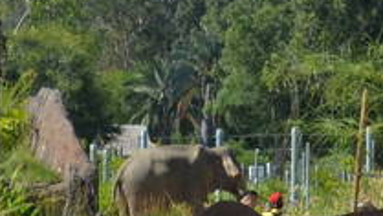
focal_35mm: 216
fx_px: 2196
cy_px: 93
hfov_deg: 10.0
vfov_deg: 5.6
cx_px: 192
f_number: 8
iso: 110
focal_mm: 18
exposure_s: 1/250
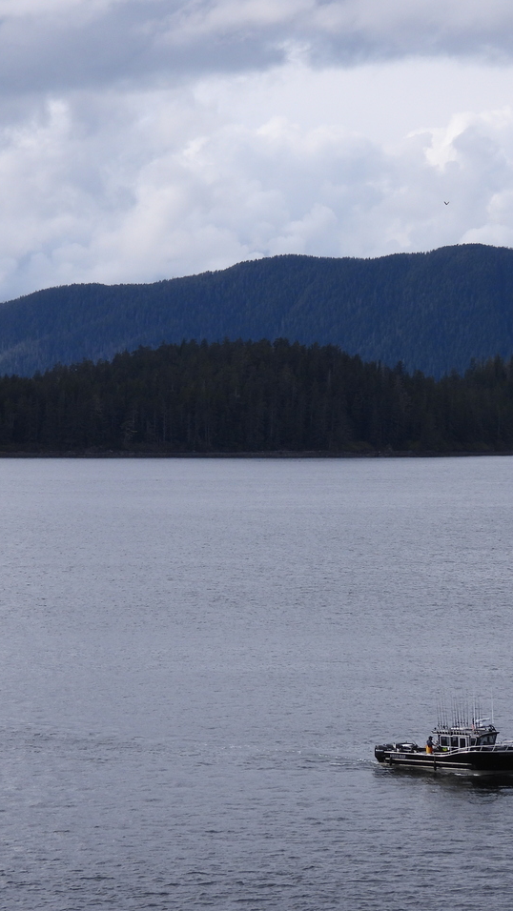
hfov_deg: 9.8
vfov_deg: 17.3
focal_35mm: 124
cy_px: 455
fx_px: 2998
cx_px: 224
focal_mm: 15.2
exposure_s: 1/1250
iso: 100
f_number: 4
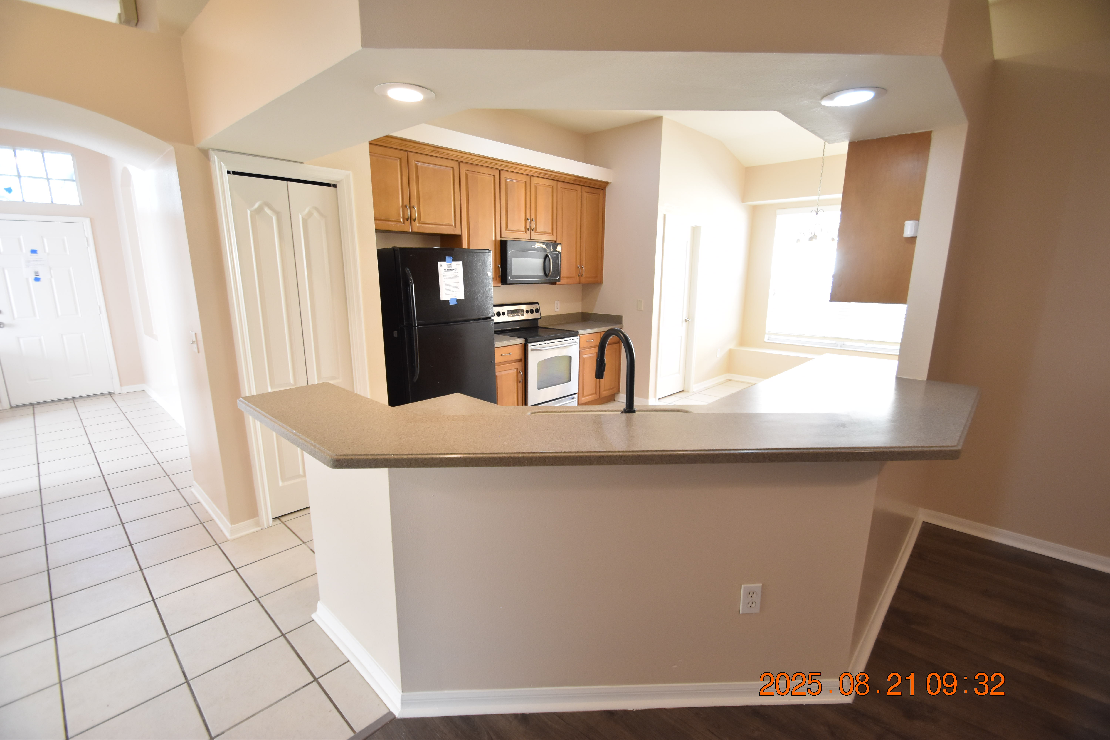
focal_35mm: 15
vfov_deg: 77.3
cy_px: 370
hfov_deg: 100.4
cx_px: 555
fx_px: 462
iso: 800
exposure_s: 1/60
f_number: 3.5
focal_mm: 10
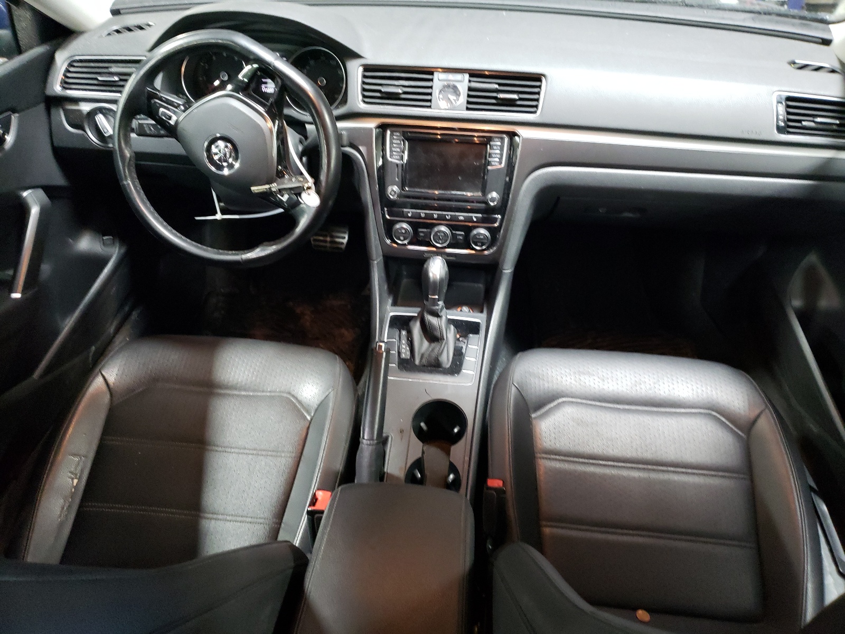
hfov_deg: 67.3
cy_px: 317
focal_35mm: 26
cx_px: 422
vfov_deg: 53.1
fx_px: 635
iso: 400
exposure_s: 1/30
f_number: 1.5
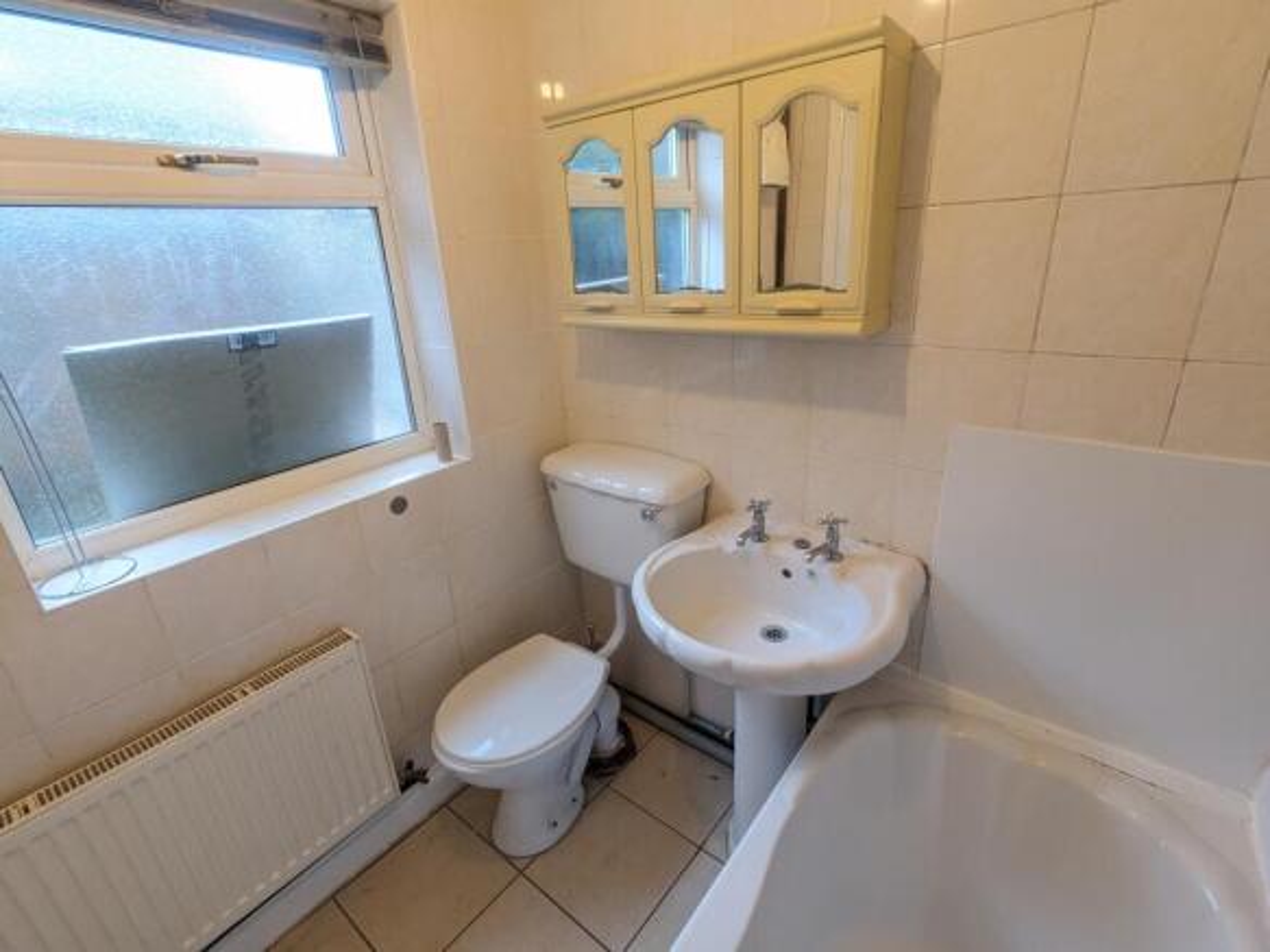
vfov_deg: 78.1
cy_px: 476
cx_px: 635
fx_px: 587
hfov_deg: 94.5
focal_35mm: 16
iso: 497
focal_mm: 2.35
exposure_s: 1/85.5
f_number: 2.2
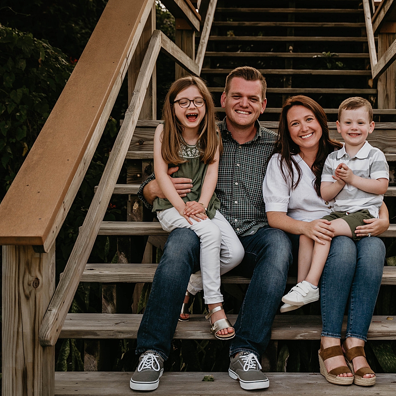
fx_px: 802
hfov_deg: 27.2
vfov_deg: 27.7
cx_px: 313
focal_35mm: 62
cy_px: 199
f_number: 2.8
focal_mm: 45
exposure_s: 1/320
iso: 320
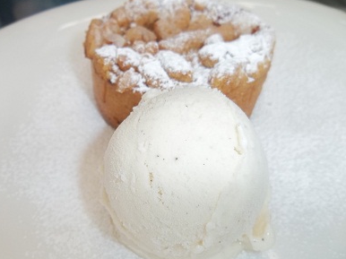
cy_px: 128
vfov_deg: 49.7
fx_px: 280
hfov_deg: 63.5
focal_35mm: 28
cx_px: 168
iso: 80
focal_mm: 4.9
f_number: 3.5
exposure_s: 1/50
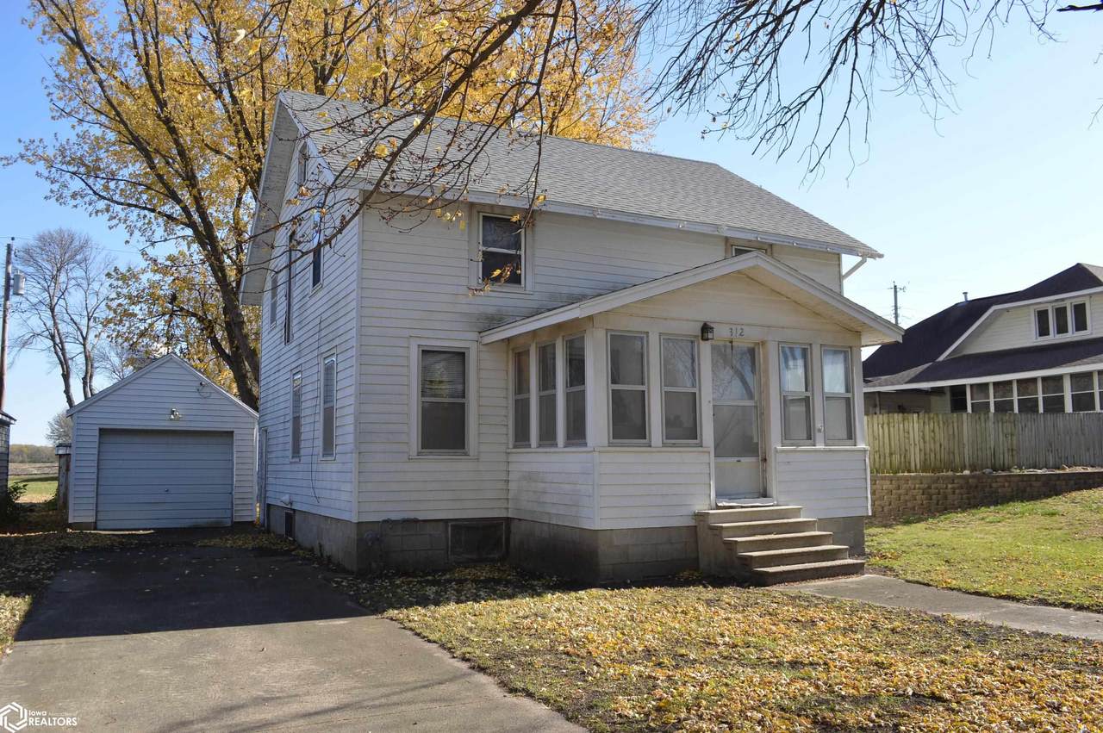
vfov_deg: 47.8
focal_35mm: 27
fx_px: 826
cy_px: 366
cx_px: 552
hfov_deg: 67.4
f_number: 6.3
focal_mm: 18
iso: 100
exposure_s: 1/200
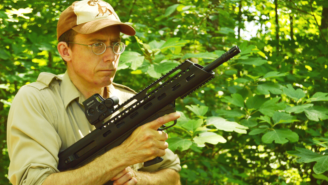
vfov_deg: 14.0
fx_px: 753
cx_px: 164
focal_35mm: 87
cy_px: 98
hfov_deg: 24.6
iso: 200
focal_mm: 55
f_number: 5.6
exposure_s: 1/80
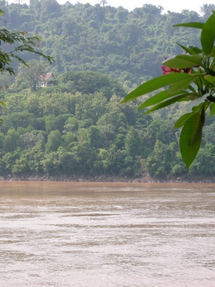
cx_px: 108
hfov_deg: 11.8
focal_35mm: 126
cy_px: 144
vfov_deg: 15.6
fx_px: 1043
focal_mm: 26.3
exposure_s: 1/140
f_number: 5.3
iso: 64
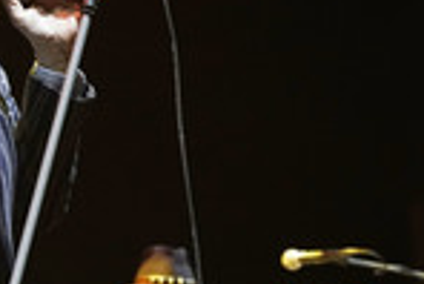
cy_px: 207
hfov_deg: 8.8
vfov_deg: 5.9
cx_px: 159
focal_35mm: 234
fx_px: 2759
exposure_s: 1/200
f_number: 5
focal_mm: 77
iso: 3200
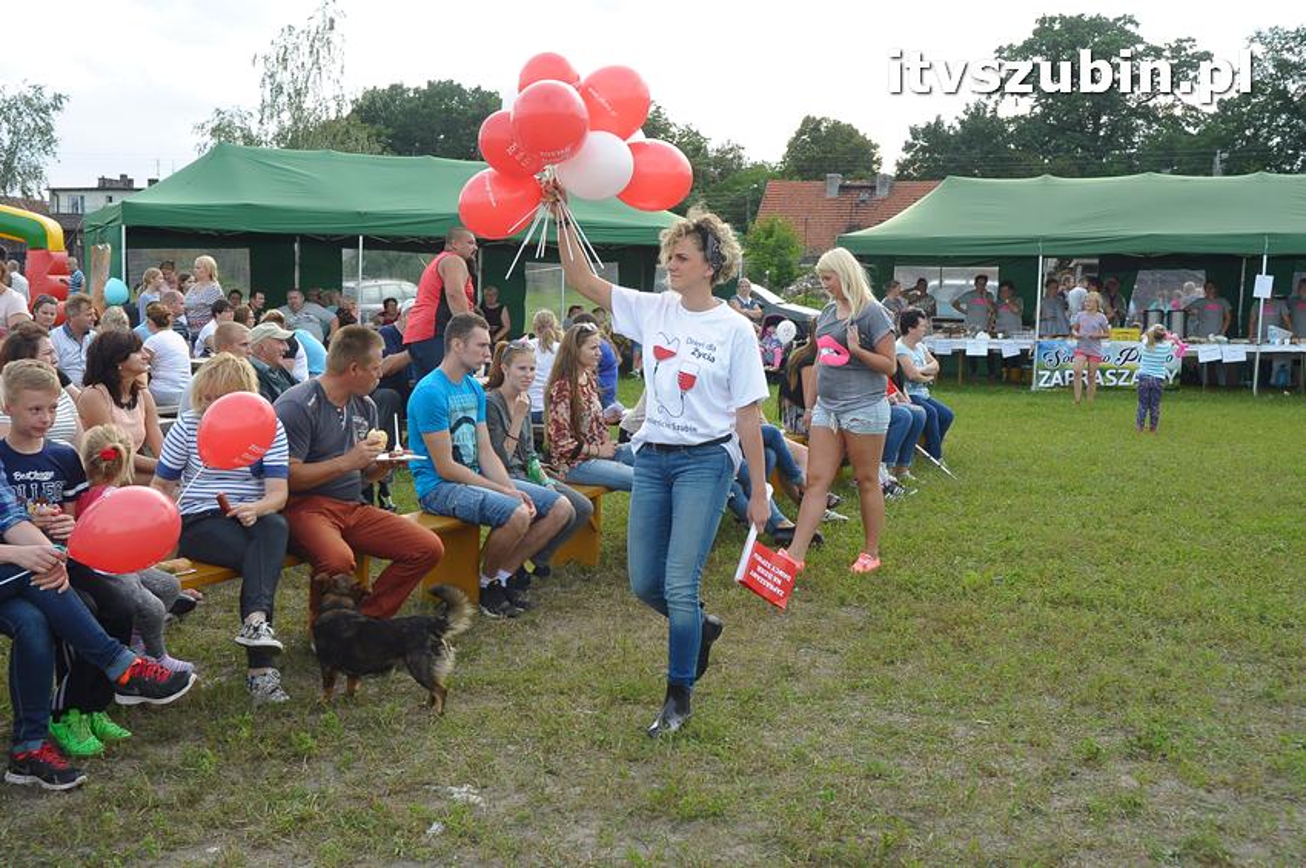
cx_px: 653
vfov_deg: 32.9
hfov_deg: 48.0
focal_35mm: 40
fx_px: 1468
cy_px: 434
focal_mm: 27
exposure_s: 1/200
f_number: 7.1
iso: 400
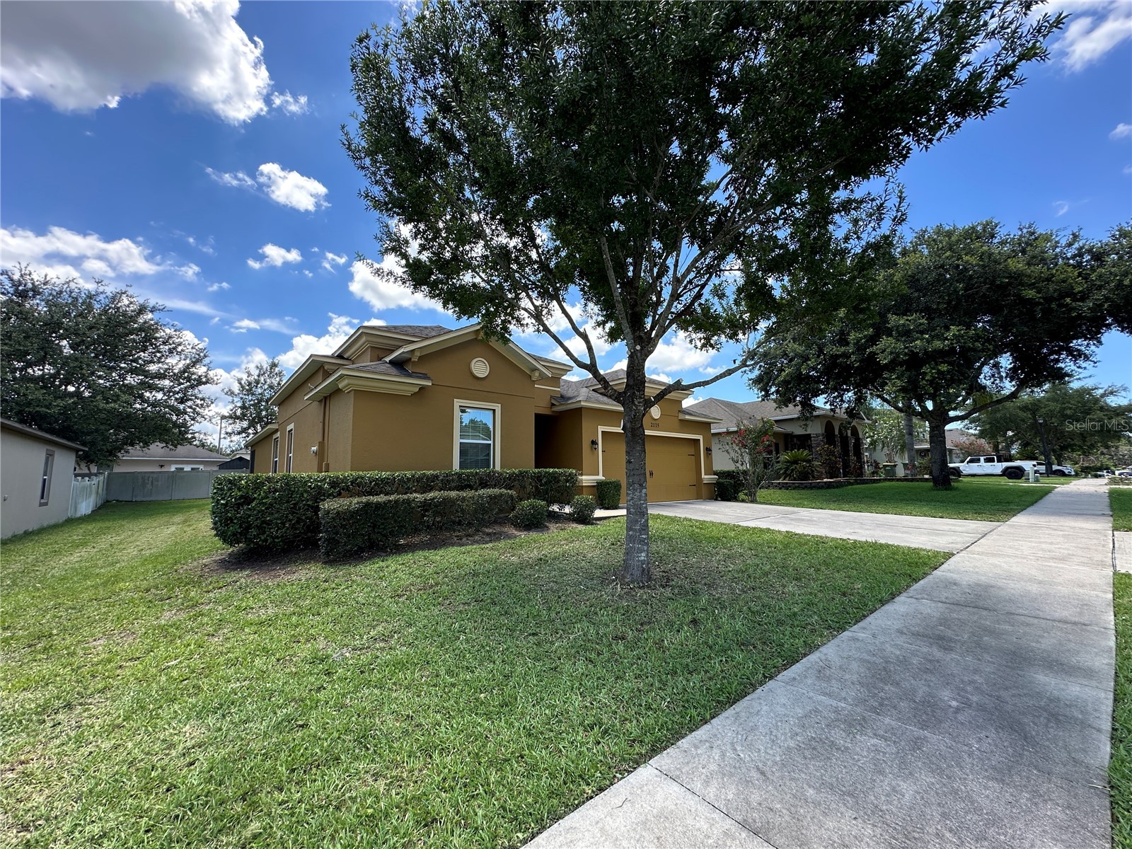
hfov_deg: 102.1
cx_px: 566
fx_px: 458
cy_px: 424
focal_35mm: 14
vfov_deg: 85.7
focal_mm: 2.22
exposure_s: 1/530
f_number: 2.2
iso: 40
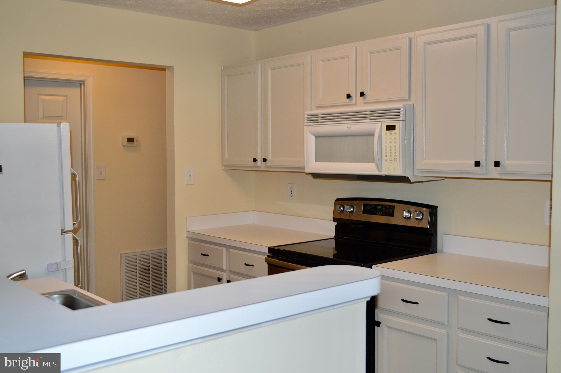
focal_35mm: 36
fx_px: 560
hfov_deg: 53.2
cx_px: 280
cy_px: 186
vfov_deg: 36.8
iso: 800
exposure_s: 1/60
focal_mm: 24
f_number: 4
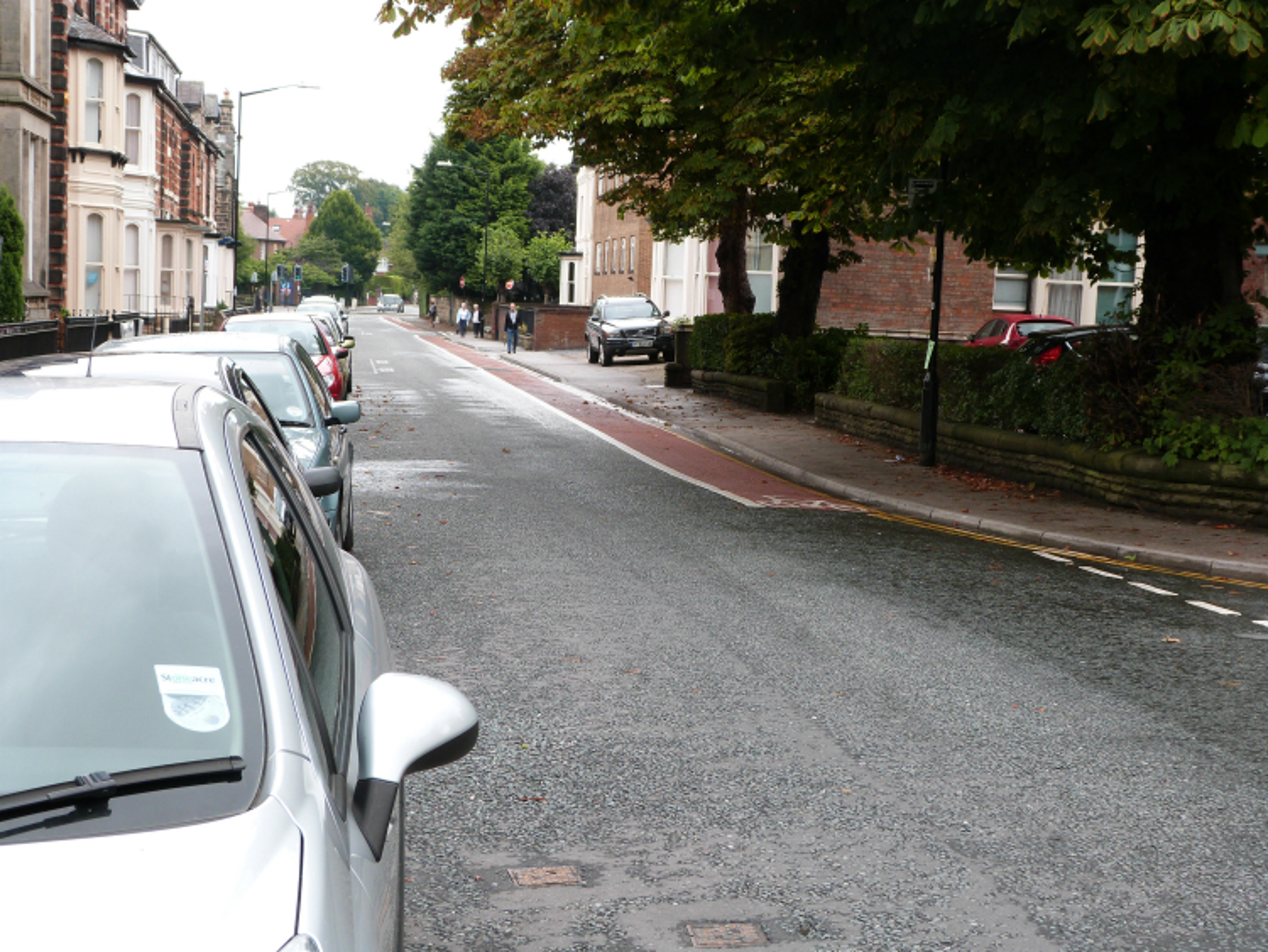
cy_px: 476
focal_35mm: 60
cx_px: 634
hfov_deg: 32.2
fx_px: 2199
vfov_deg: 24.4
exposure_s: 1/160
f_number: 4
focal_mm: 10.8
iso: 100
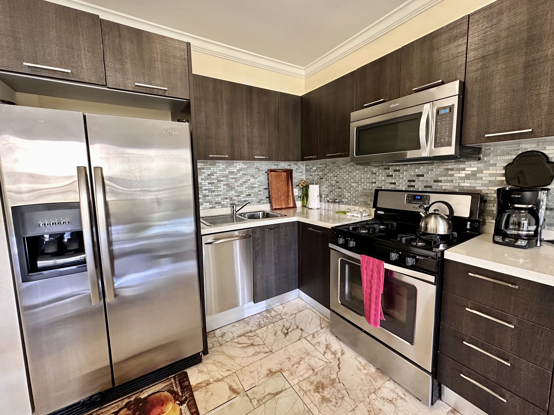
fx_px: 224
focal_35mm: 14
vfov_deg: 85.7
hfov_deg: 102.1
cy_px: 208
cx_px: 277
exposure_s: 1/60
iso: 400
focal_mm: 2.22
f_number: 2.2
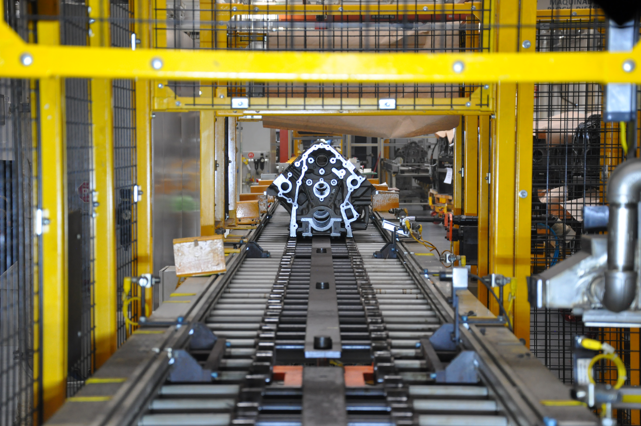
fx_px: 1654
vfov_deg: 14.7
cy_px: 213
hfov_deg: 21.9
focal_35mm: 93
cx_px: 320
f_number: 5.3
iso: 900
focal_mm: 62
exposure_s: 1/30
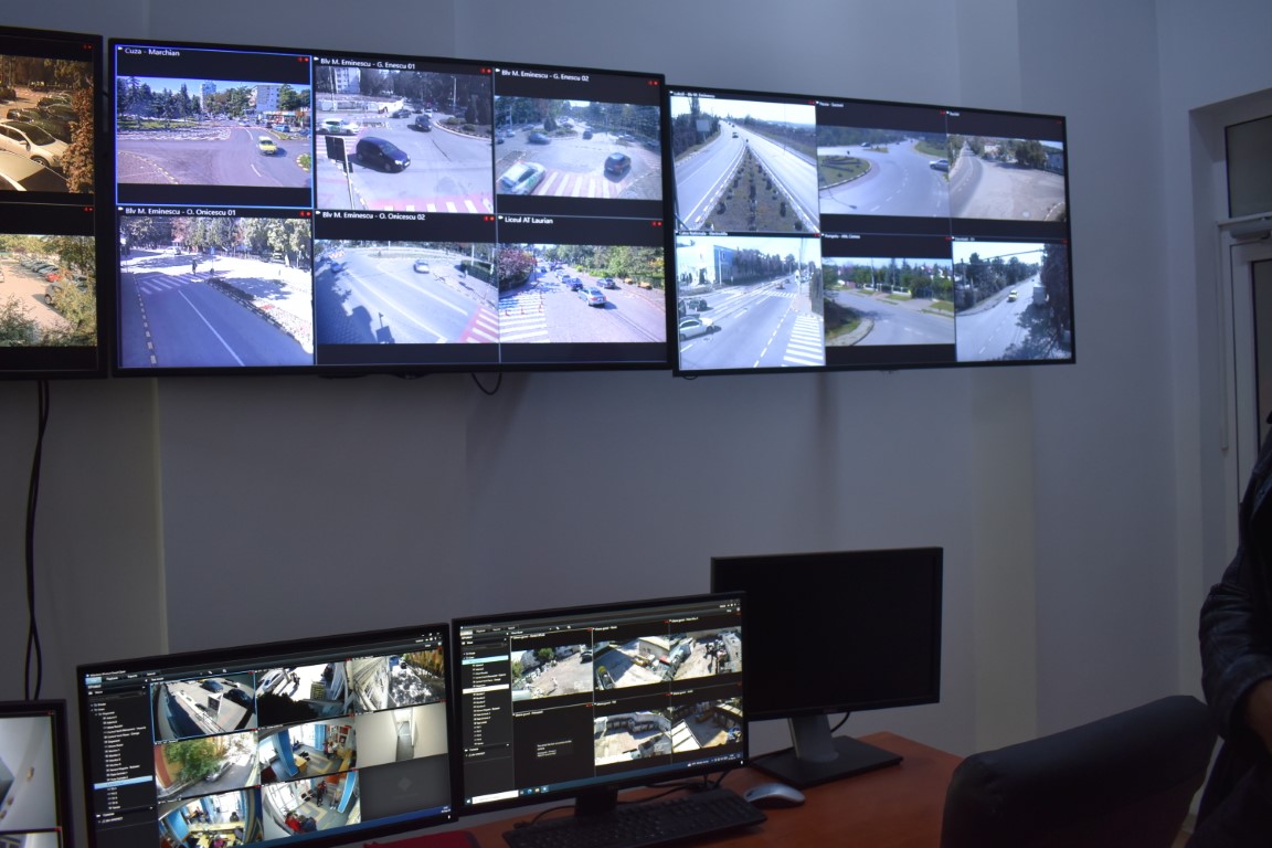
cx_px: 636
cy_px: 424
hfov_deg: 61.9
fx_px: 1060
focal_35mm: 30
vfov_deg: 43.6
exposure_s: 1/60
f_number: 4
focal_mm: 20
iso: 720
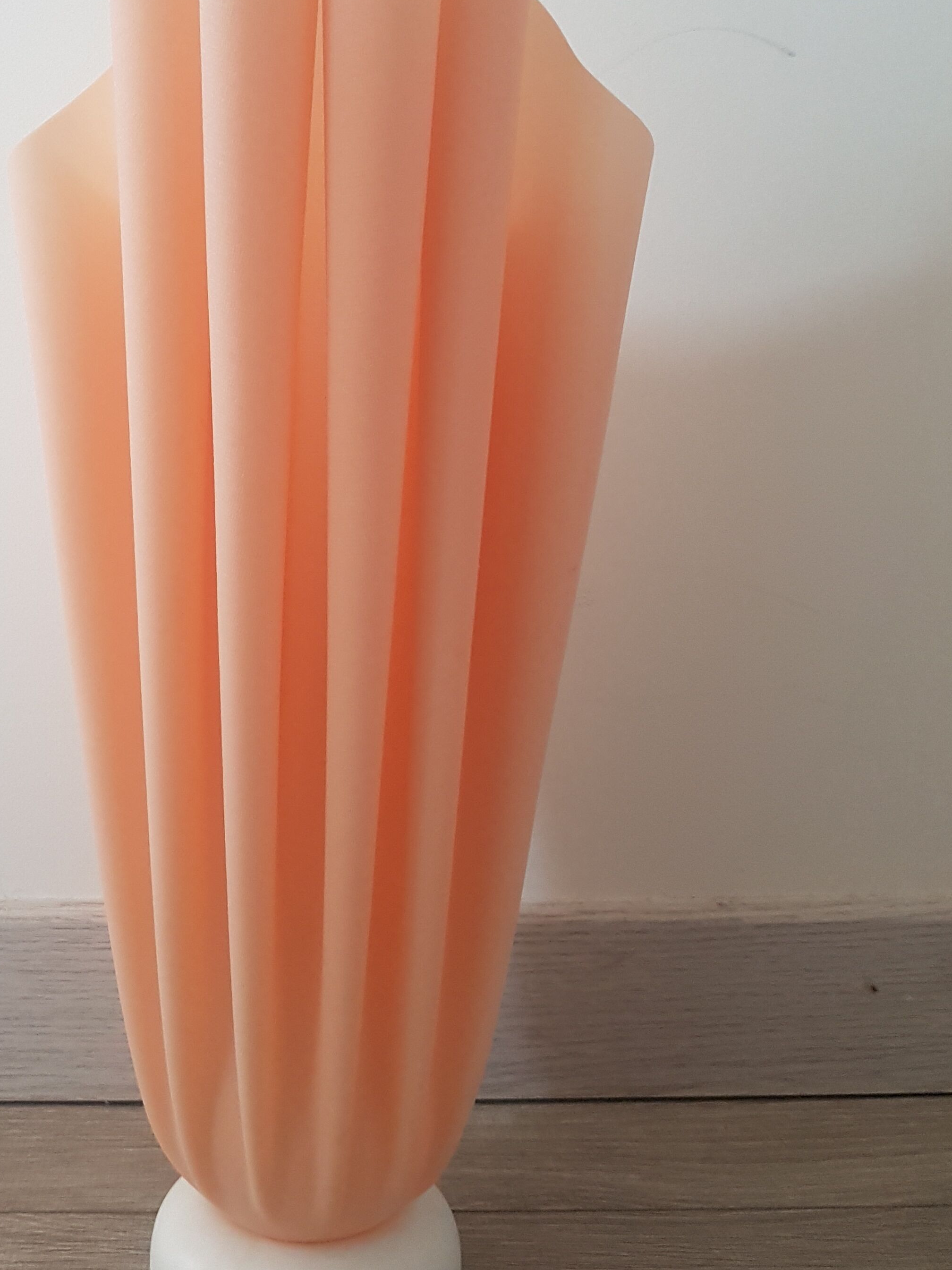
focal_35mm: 39
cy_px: 425
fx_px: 1430
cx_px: 310
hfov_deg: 36.4
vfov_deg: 47.1
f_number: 1.7
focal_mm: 4.2
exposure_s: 1/60
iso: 160
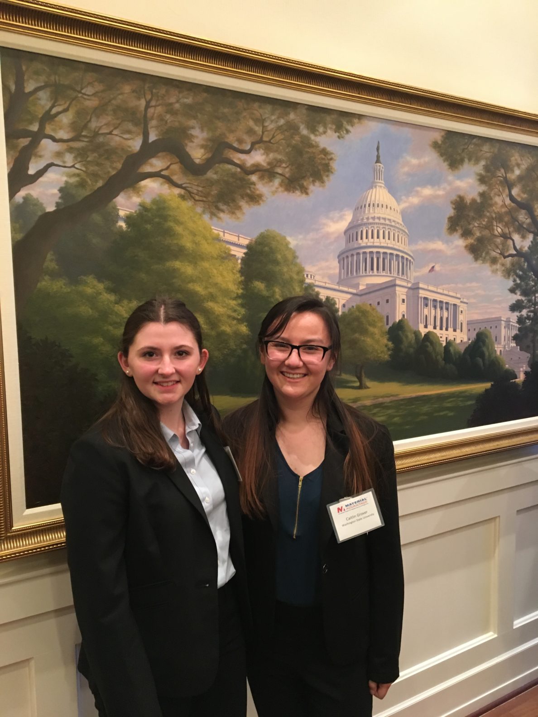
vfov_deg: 61.7
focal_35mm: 29
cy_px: 358
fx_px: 601
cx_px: 269
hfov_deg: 48.2
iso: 200
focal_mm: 4.15
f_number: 2.2
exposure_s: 1/17
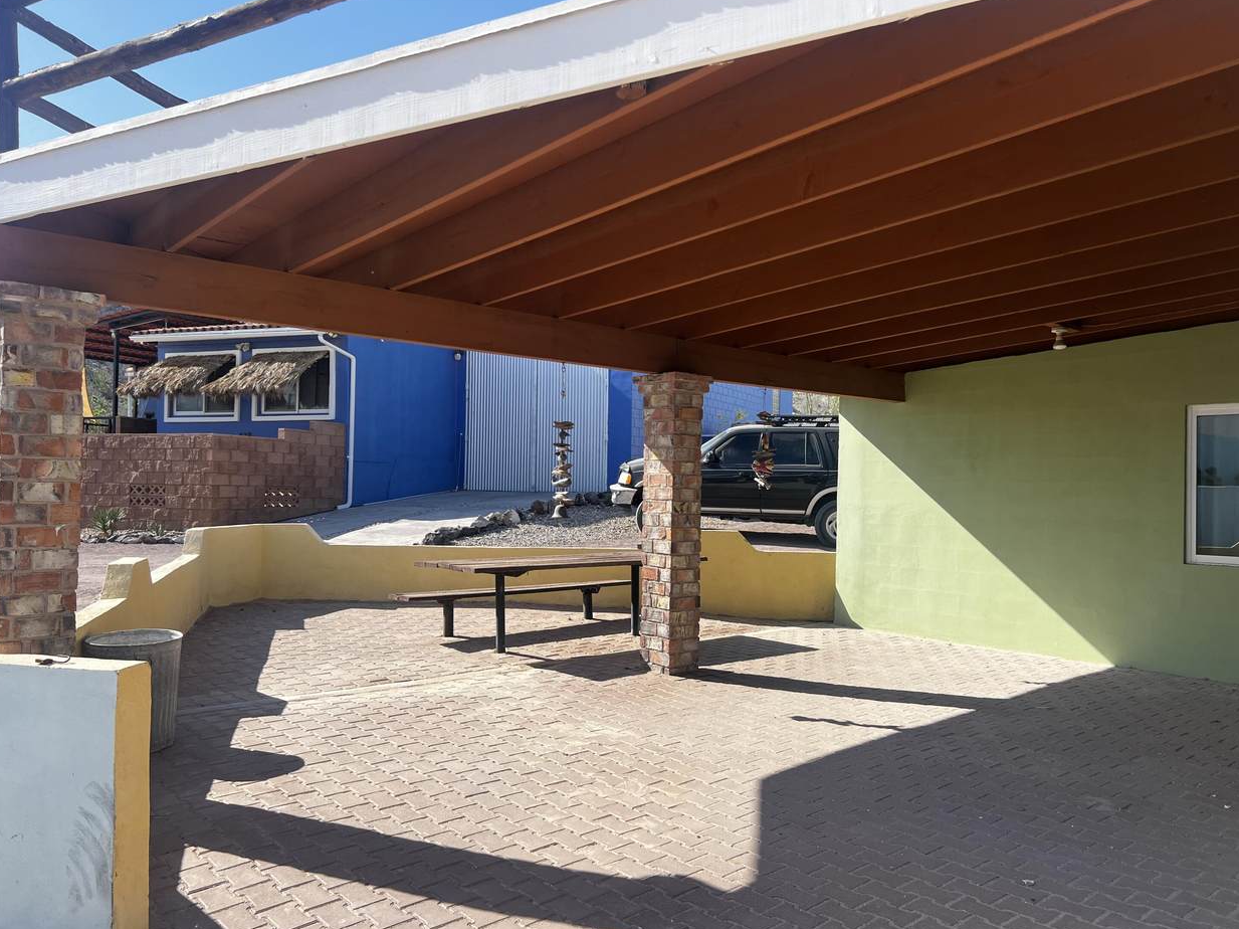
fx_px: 966
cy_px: 468
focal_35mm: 27
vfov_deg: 51.3
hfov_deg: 65.3
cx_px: 631
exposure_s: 1/3077
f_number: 1.5
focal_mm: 5.7
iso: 50
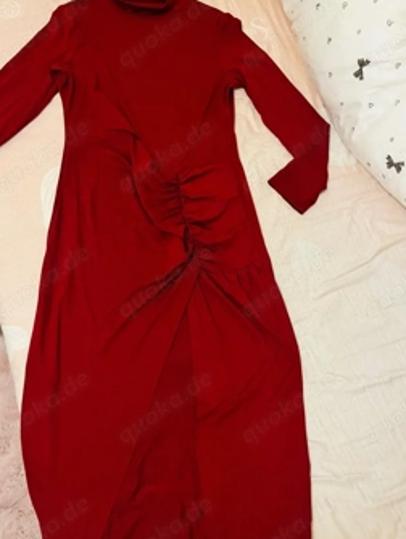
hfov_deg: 45.5
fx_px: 484
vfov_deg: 58.2
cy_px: 299
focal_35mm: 31
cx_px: 200
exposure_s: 1/33
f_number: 1.6
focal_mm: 5.1
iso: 640
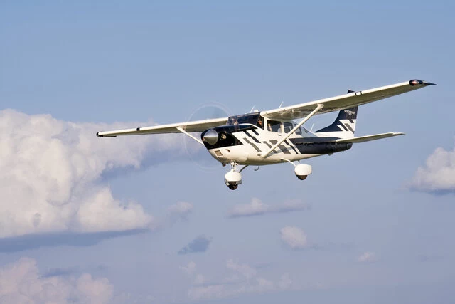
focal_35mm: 200
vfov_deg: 6.9
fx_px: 2528
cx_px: 228
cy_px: 152
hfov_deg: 10.3
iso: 64
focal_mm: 200
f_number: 14
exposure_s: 1/80
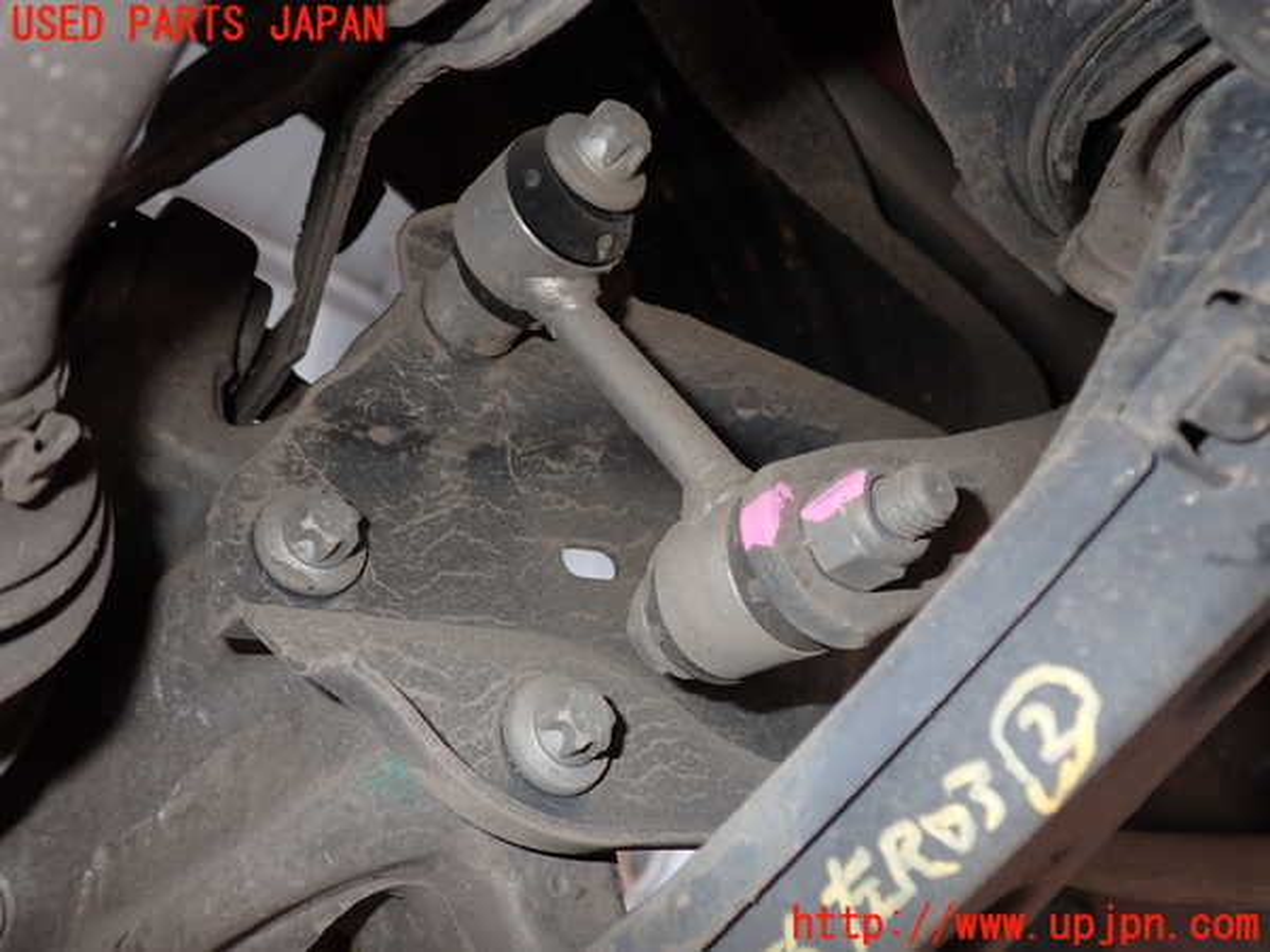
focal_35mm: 30
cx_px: 635
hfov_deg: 60.0
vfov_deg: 46.8
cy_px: 476
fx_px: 1101
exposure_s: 1/30
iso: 200
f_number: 6.3
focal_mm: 5.4
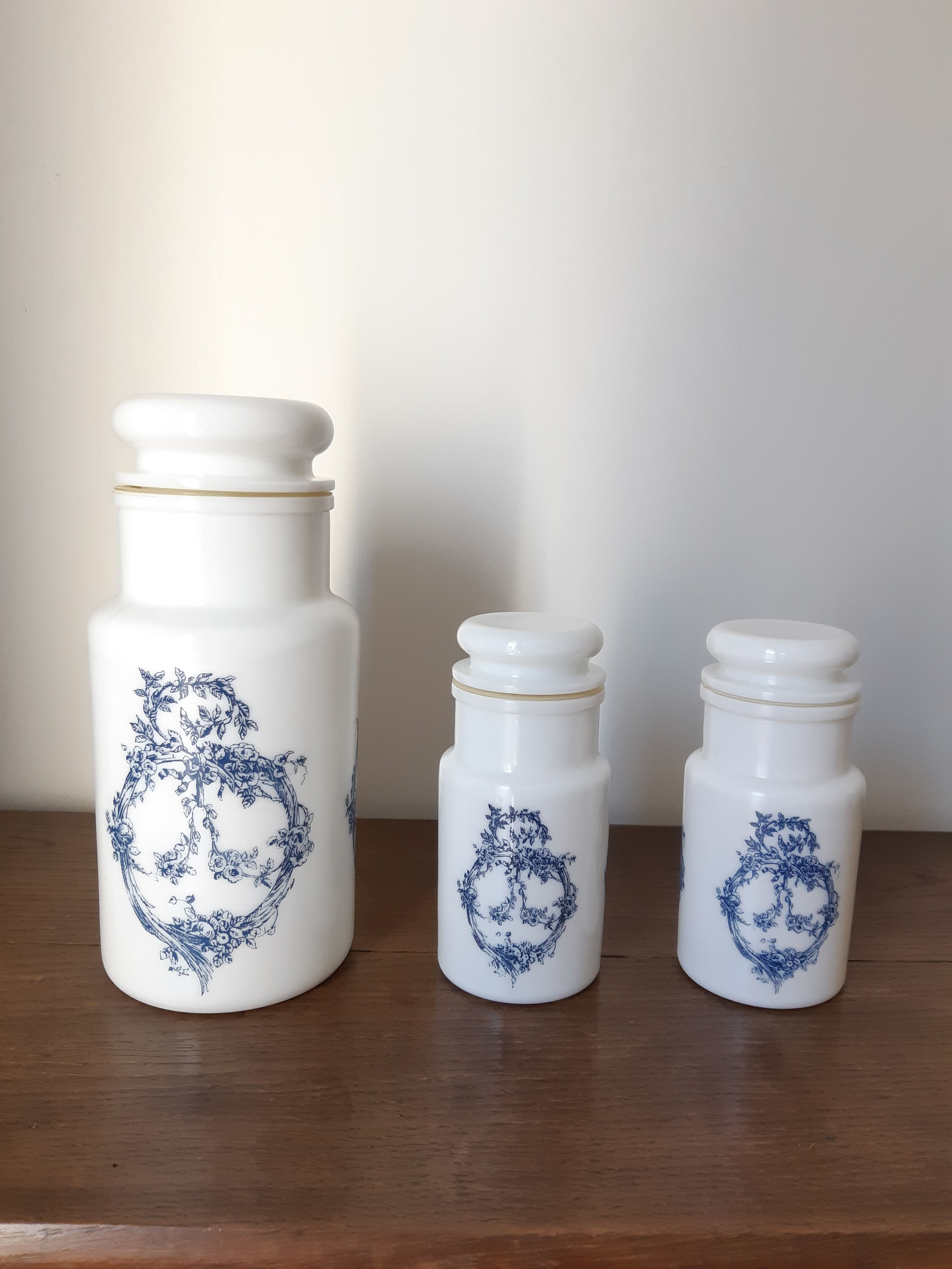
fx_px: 953
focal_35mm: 26
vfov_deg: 67.3
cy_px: 634
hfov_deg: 53.1
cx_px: 476
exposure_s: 1/50
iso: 125
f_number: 1.7
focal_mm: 3.93
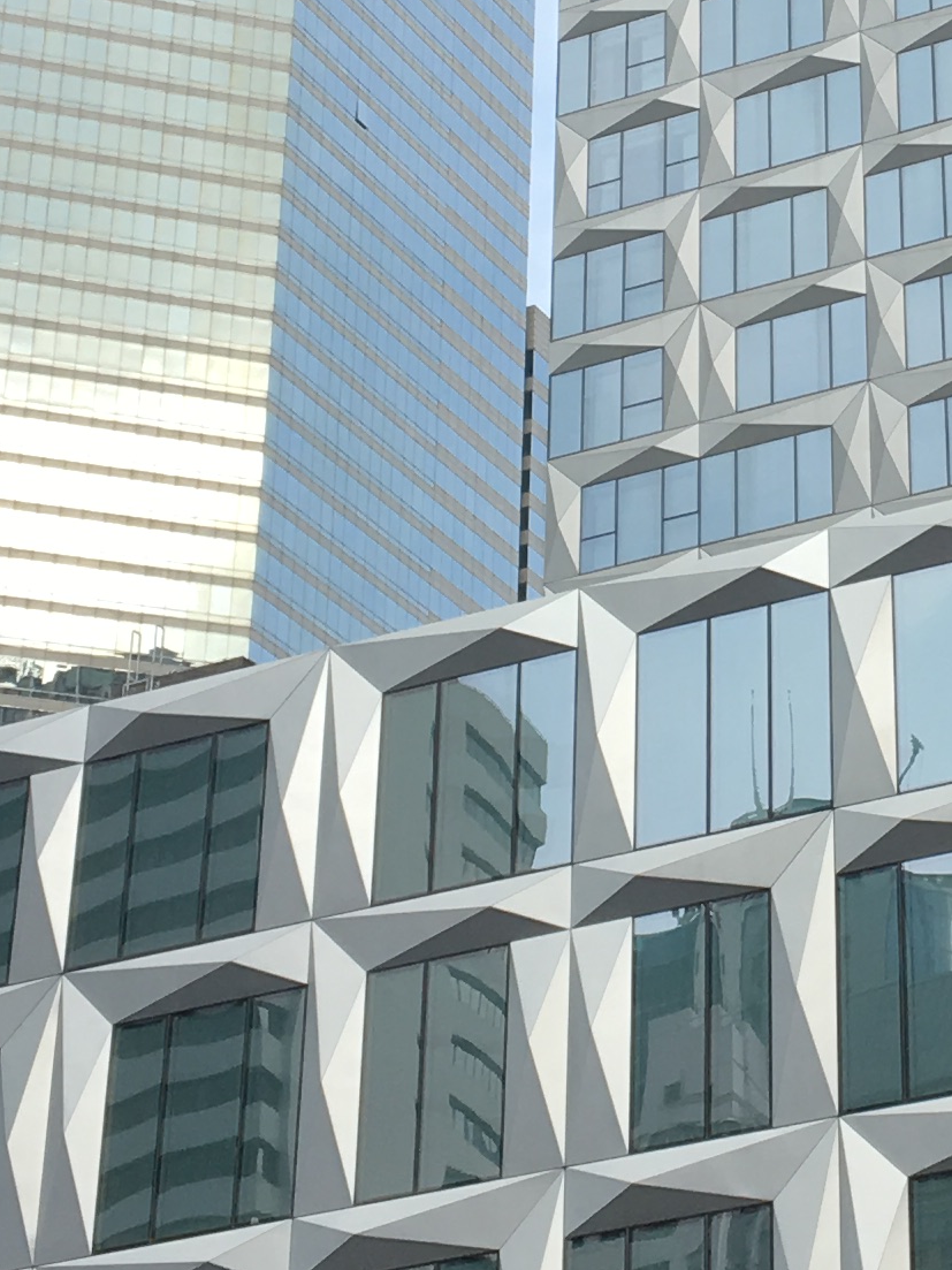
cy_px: 242
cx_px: 892
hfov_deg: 13.8
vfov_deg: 18.4
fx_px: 3888
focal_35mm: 106
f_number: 2.2
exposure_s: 1/591
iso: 25
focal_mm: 4.15
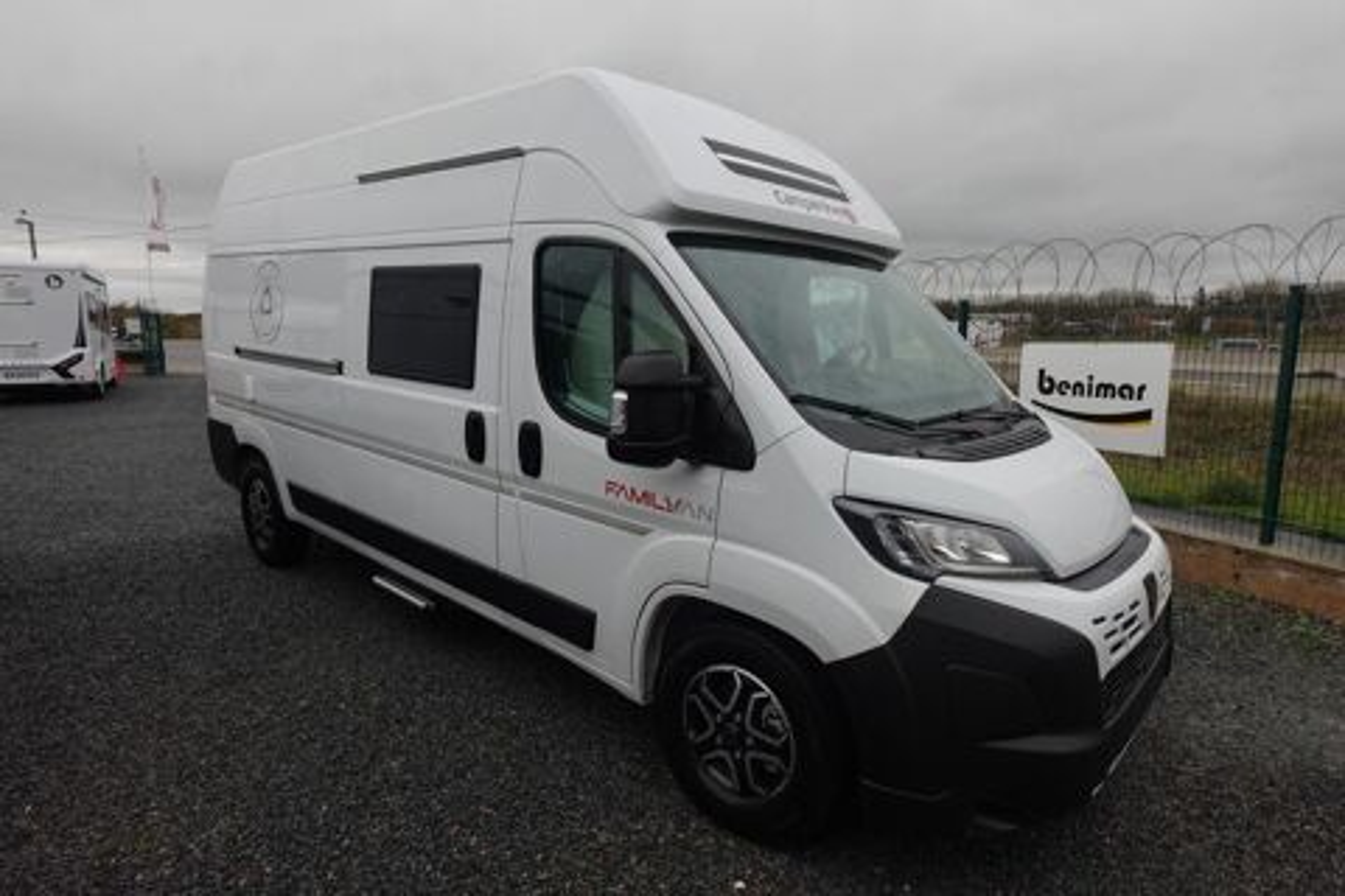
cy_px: 448
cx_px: 672
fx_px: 747
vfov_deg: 61.9
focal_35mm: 20
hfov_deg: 84.0
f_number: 2
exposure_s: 1/160
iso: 125
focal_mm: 7.6
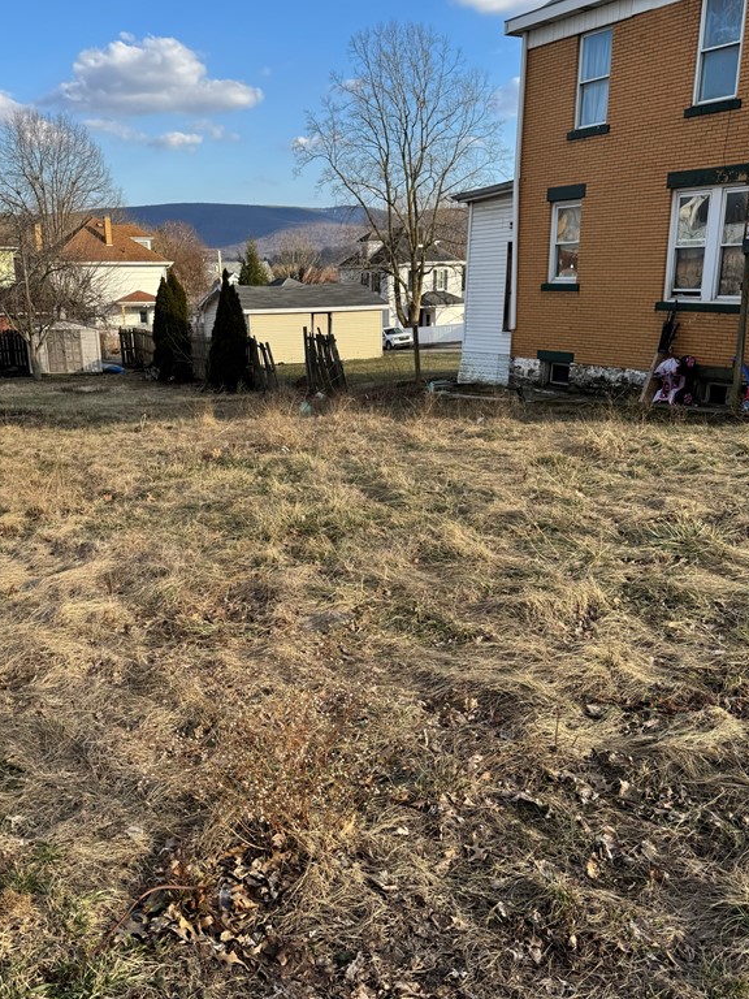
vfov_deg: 56.6
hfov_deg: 44.0
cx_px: 308
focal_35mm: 32
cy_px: 562
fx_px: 923
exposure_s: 1/1678
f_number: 1.78
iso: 80
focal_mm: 6.76
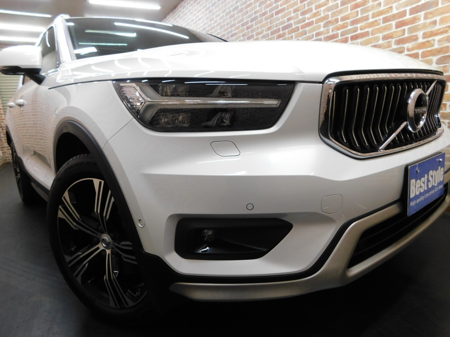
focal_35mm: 23
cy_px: 168
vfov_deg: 58.9
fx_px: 299
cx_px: 225
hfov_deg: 73.9
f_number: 3
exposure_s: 1/30
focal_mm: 4
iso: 280
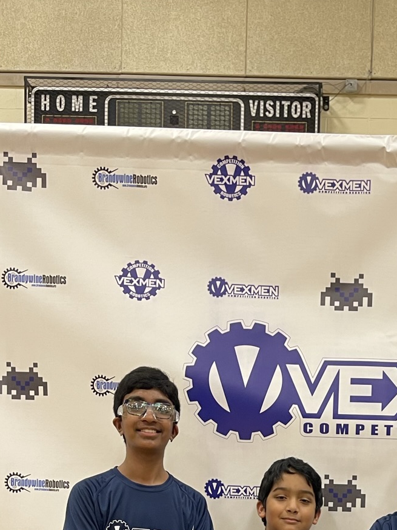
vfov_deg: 28.2
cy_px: 614
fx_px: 933
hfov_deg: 23.6
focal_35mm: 61
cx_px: 335
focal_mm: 5.1
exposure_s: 1/60
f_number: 1.6
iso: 100
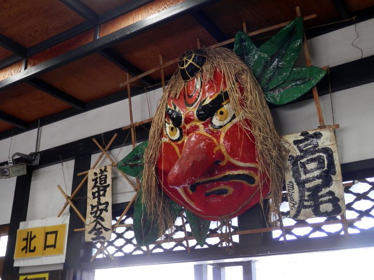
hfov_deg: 46.8
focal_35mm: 40
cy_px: 140
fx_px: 432
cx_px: 187
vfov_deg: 36.0
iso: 200
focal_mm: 7.3
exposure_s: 1/50
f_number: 3.7
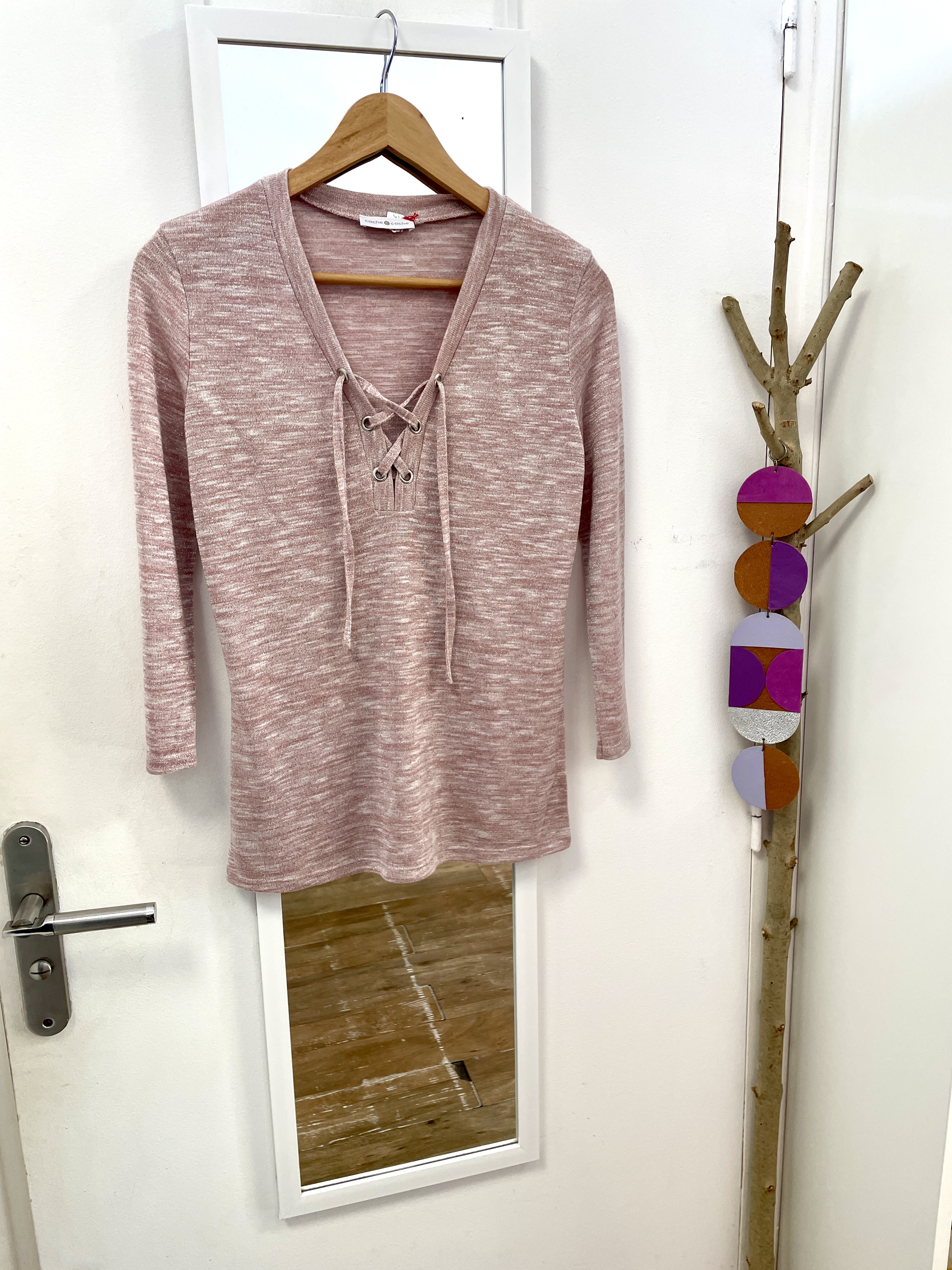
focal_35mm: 26
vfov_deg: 67.3
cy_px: 635
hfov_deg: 53.1
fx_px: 953
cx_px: 476
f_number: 1.6
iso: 64
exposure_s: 1/100
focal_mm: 4.2
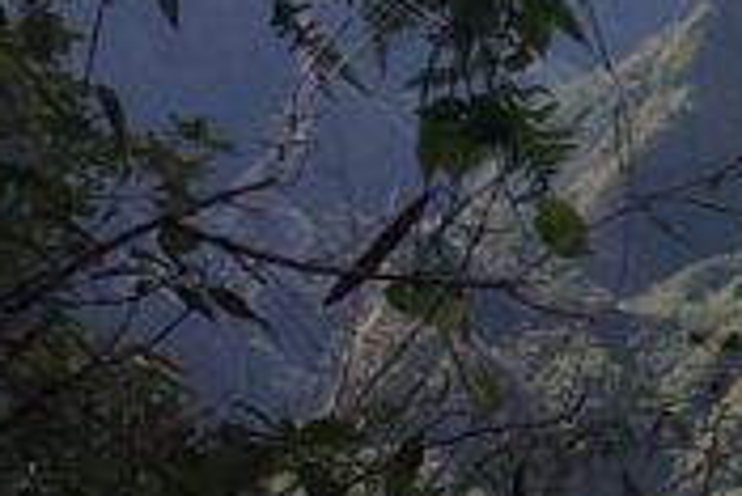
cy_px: 288
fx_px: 3630
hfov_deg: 10.1
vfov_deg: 7.8
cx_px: 1810
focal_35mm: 176
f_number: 2.2
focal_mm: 4.15
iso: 32
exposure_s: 1/1786
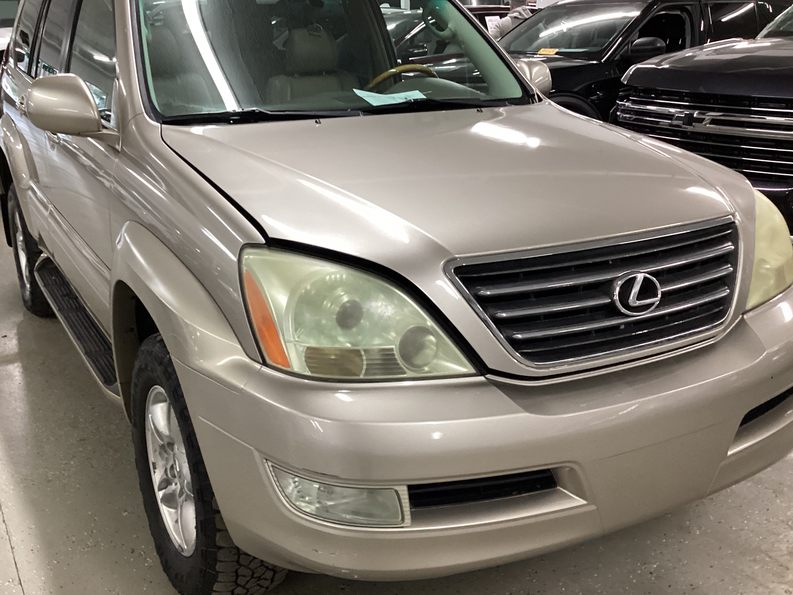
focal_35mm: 37
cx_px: 350
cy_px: 283
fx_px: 848
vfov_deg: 38.7
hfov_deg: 50.0
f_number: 2.4
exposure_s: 1/60
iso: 250
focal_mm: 3.3
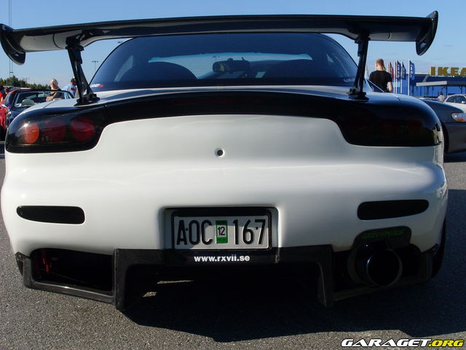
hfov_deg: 32.2
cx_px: 233
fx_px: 808
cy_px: 175
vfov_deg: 24.4
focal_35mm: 60
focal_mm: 9.9
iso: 80
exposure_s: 1/180
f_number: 9.9
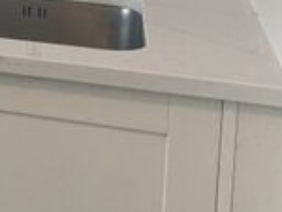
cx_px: -321
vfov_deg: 11.6
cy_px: -142
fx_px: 987
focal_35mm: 121
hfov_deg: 13.4
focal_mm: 4.25
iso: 64
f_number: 1.8
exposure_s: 1/100
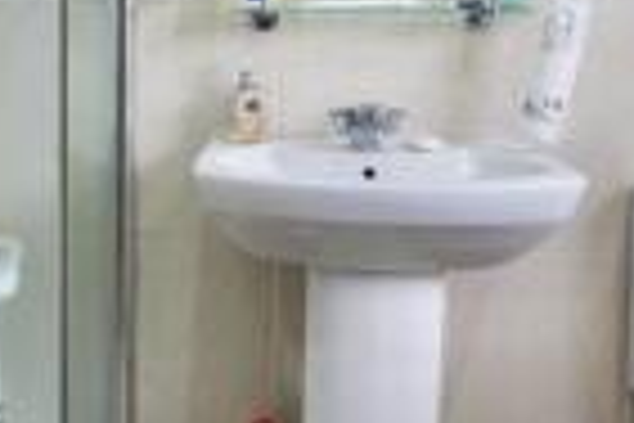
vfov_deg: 24.2
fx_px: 981
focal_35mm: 56
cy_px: 137
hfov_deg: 33.9
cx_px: 63
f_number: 5.6
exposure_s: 1/40
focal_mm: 11
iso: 320
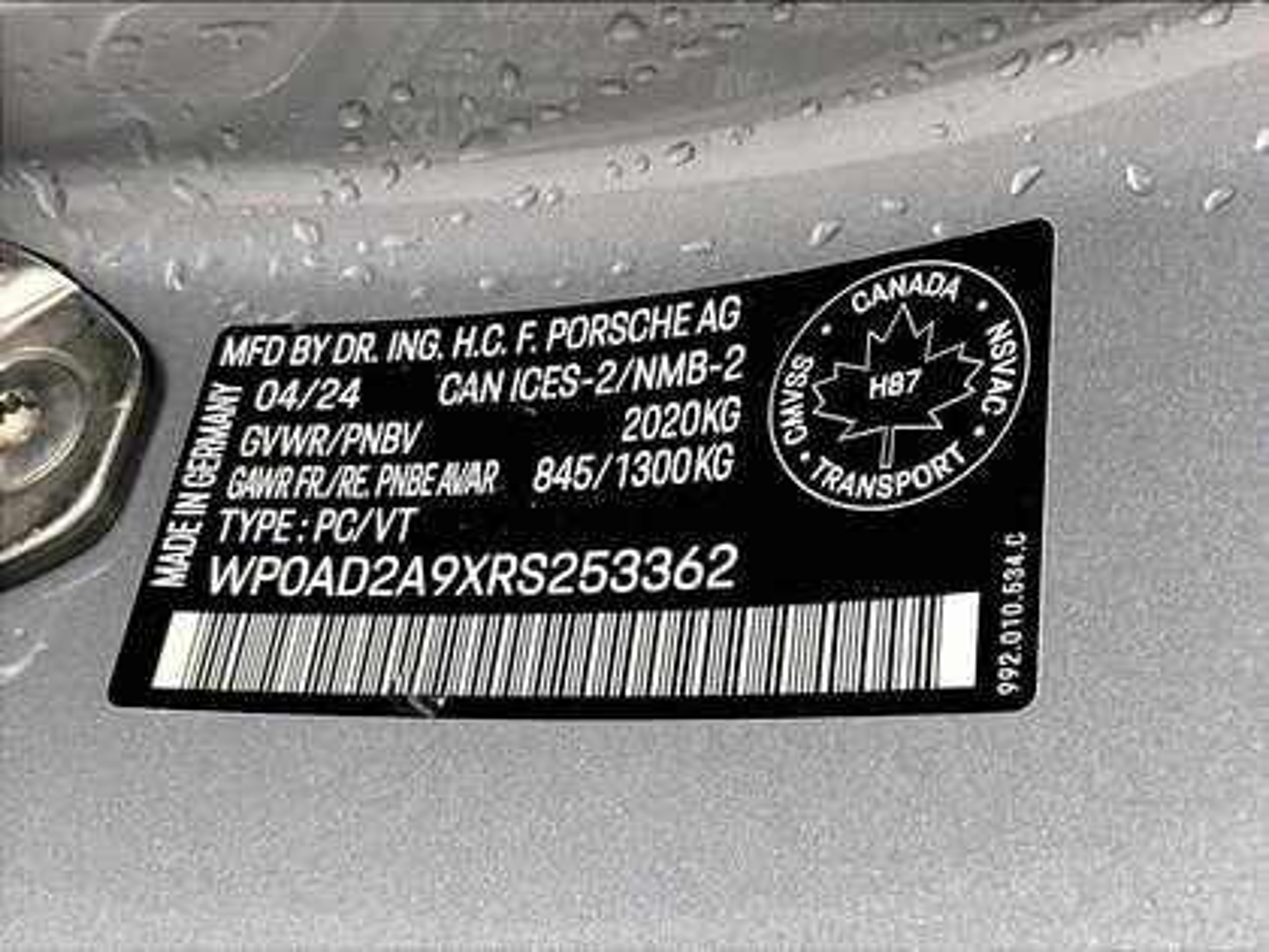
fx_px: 1063
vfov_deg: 48.2
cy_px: 476
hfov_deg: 61.7
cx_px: 634
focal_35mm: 29
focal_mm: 3
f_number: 1.8
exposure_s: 1/103
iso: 64
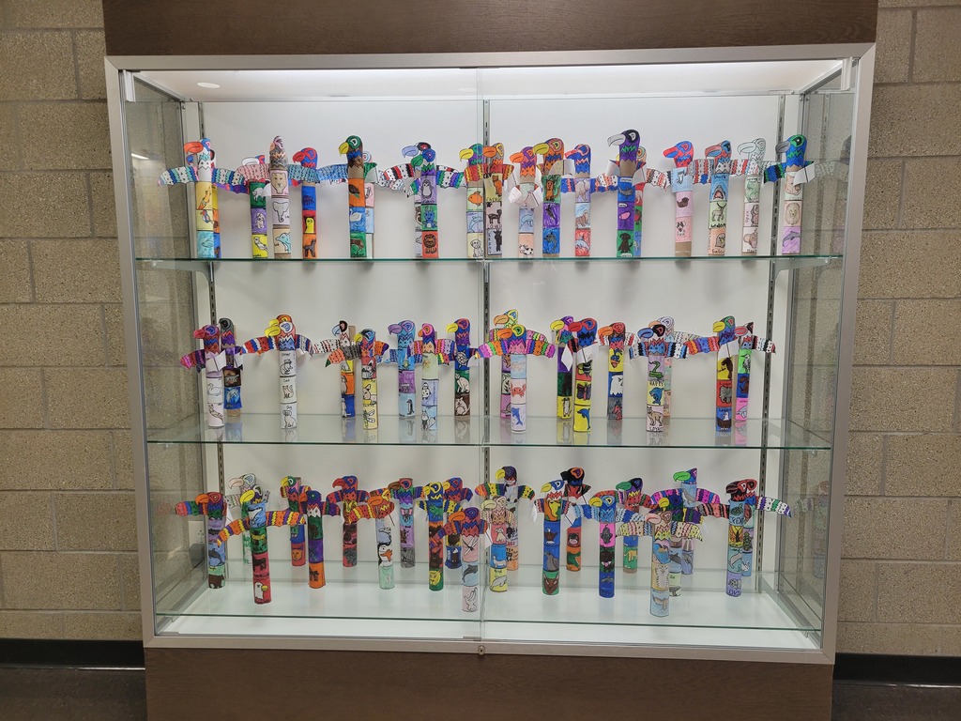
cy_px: 360
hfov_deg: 67.3
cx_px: 480
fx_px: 722
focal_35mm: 26
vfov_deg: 53.1
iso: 160
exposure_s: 1/120
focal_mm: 5.4
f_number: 1.8
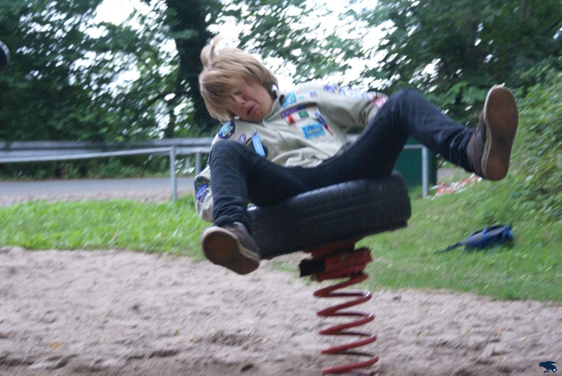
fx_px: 1406
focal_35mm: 90
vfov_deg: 15.2
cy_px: 188
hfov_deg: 22.6
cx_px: 281
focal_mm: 60
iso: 800
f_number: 5.6
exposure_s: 1/125
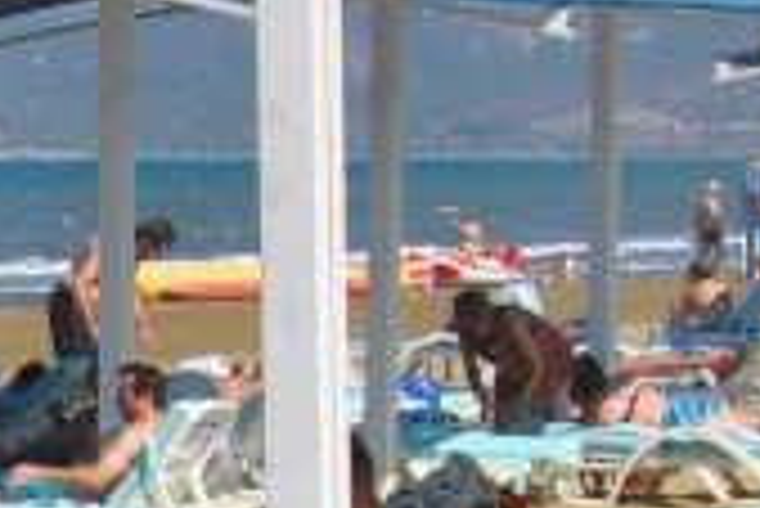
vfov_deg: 3.9
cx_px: -920
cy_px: 854
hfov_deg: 5.8
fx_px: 7332
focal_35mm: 347
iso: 100
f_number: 9
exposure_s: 1/320
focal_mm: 34
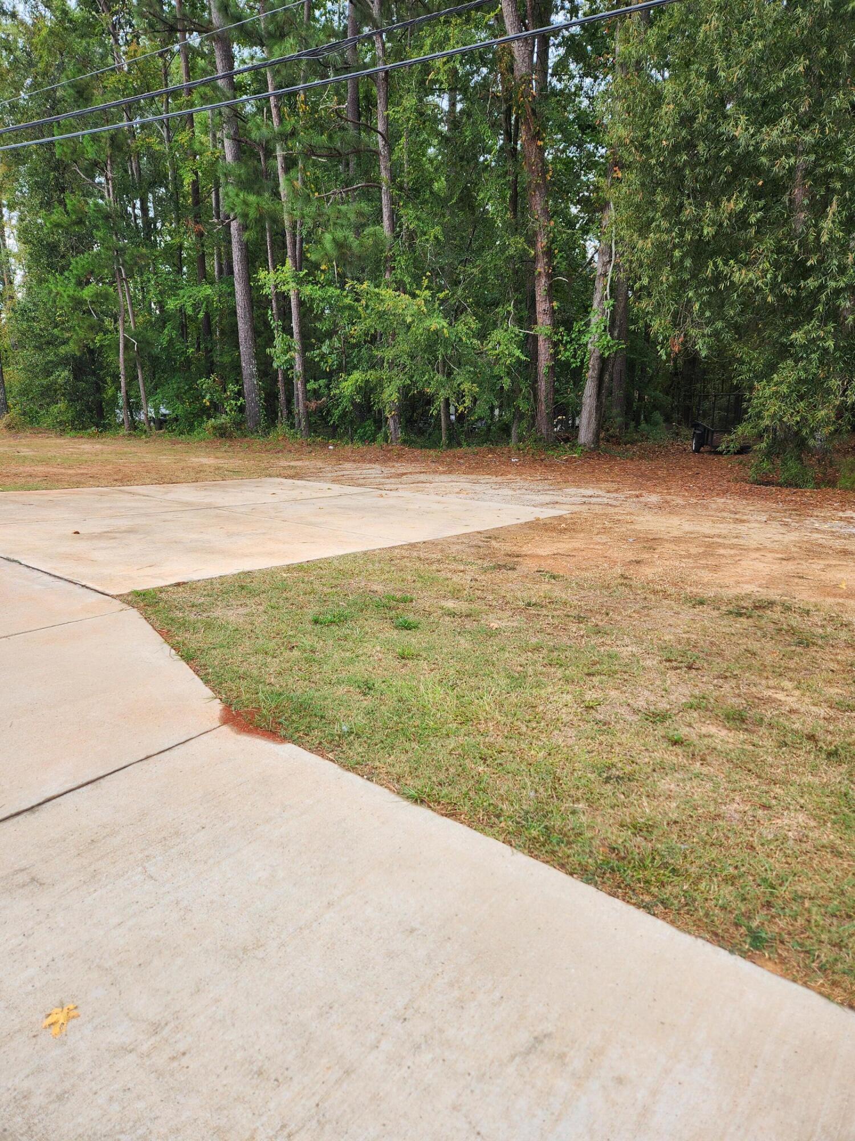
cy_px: 570
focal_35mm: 23
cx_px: 428
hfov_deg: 58.9
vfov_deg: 73.9
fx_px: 757
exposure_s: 1/180
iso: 20
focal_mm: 5.4
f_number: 1.8
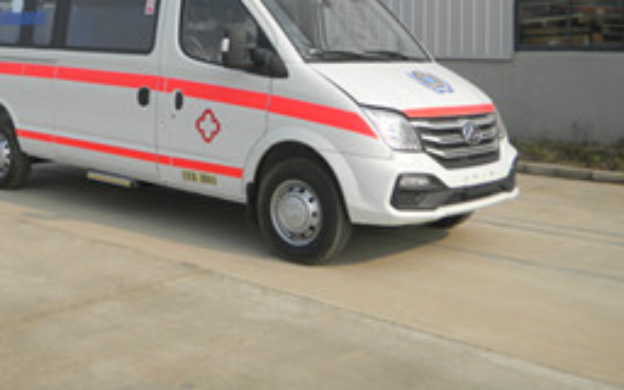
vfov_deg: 26.1
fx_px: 816
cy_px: 49
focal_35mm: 48
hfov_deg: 41.2
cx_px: 195
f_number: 7.9
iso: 80
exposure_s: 1/172
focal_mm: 5.3
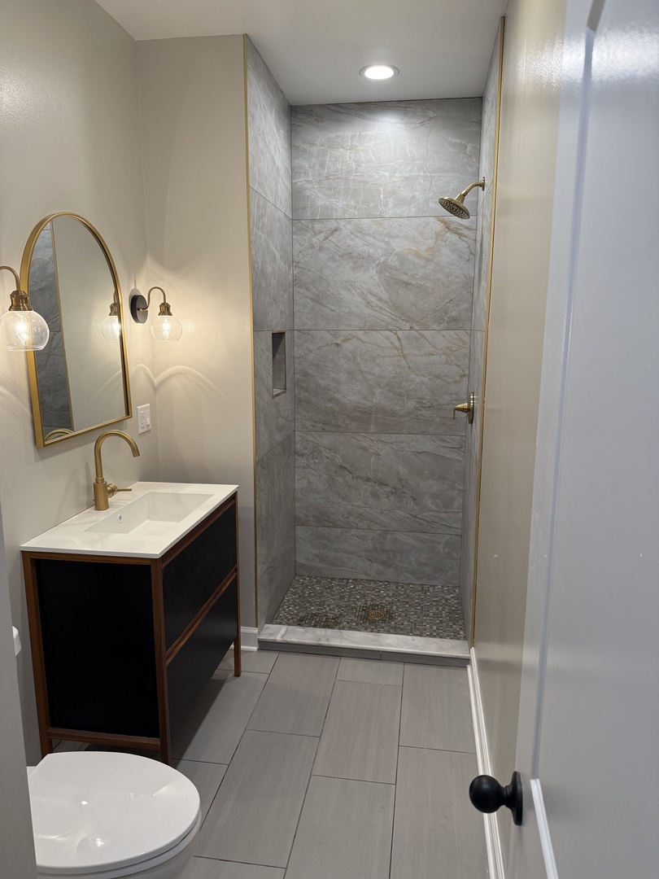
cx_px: 330
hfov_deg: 56.8
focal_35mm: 24
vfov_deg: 71.6
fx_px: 609
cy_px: 440
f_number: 1.78
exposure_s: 1/127
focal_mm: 6.76
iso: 160
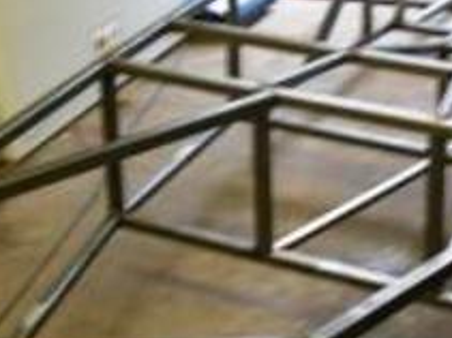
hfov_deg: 19.0
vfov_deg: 14.3
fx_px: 1344
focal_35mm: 103
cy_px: 196
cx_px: 343
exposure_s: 1/7.6
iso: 50
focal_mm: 5.7
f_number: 2.9
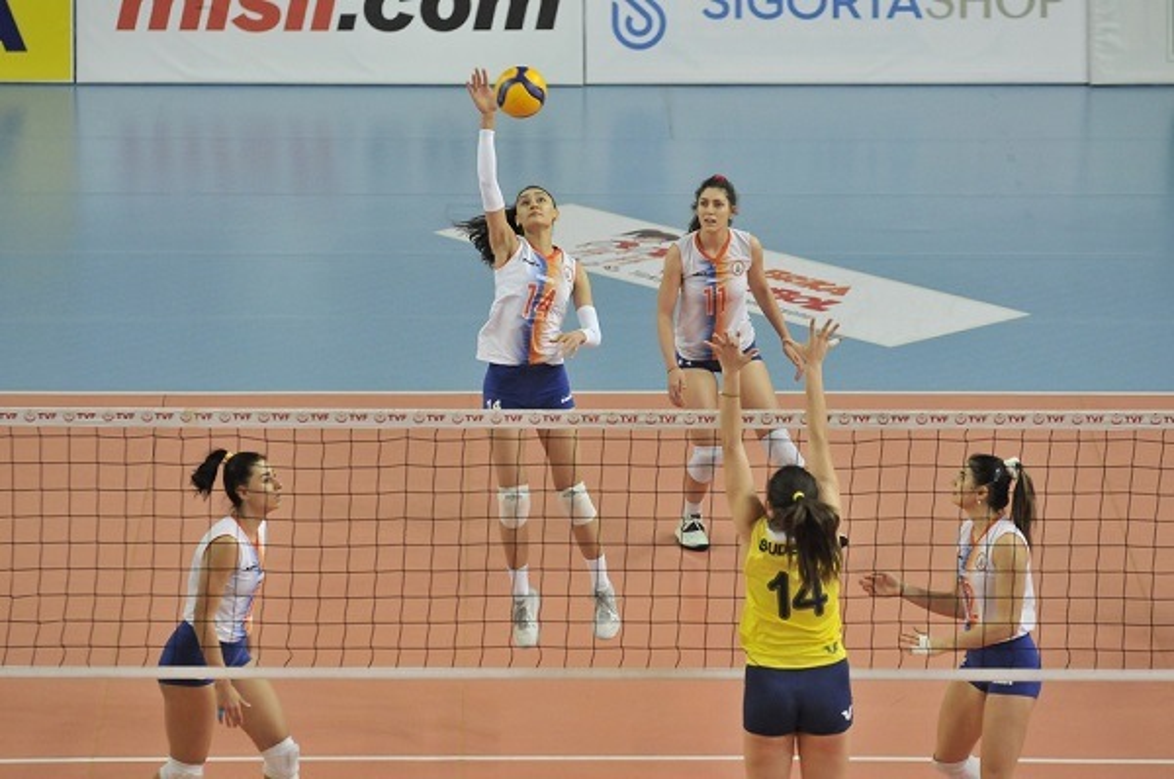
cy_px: 390
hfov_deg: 9.8
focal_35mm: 210
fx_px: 6837
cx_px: 587
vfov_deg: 6.5
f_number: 3.2
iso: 1600
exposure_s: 1/400
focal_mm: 140
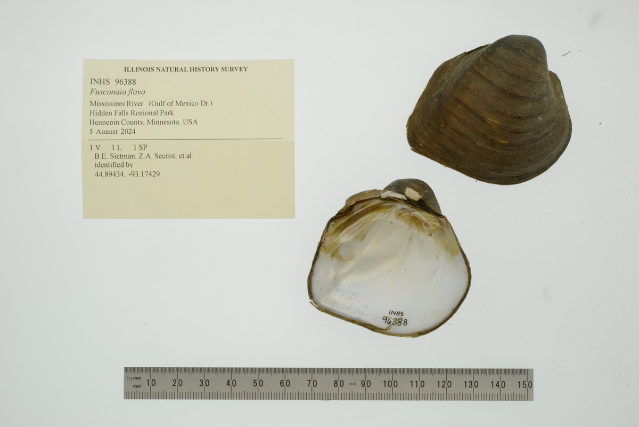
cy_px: 214
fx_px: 1065
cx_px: 320
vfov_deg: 22.6
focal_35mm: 60
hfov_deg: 33.4
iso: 100
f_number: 32
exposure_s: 1/10
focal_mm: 60
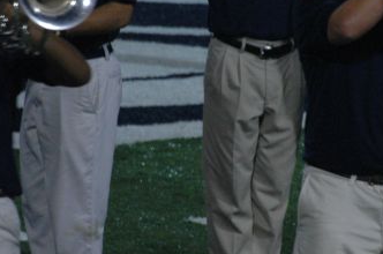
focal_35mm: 926
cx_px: 194
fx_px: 9833
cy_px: 102
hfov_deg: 2.2
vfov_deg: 1.5
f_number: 5.6
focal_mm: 200
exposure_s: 1/60
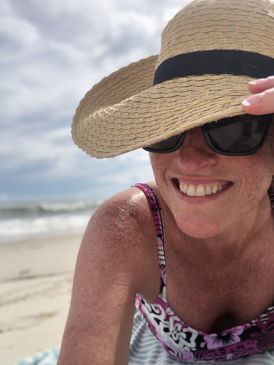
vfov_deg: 56.8
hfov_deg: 44.2
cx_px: 137
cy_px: 182
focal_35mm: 32
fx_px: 337
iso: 20
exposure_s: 1/861
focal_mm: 2.87
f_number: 2.2
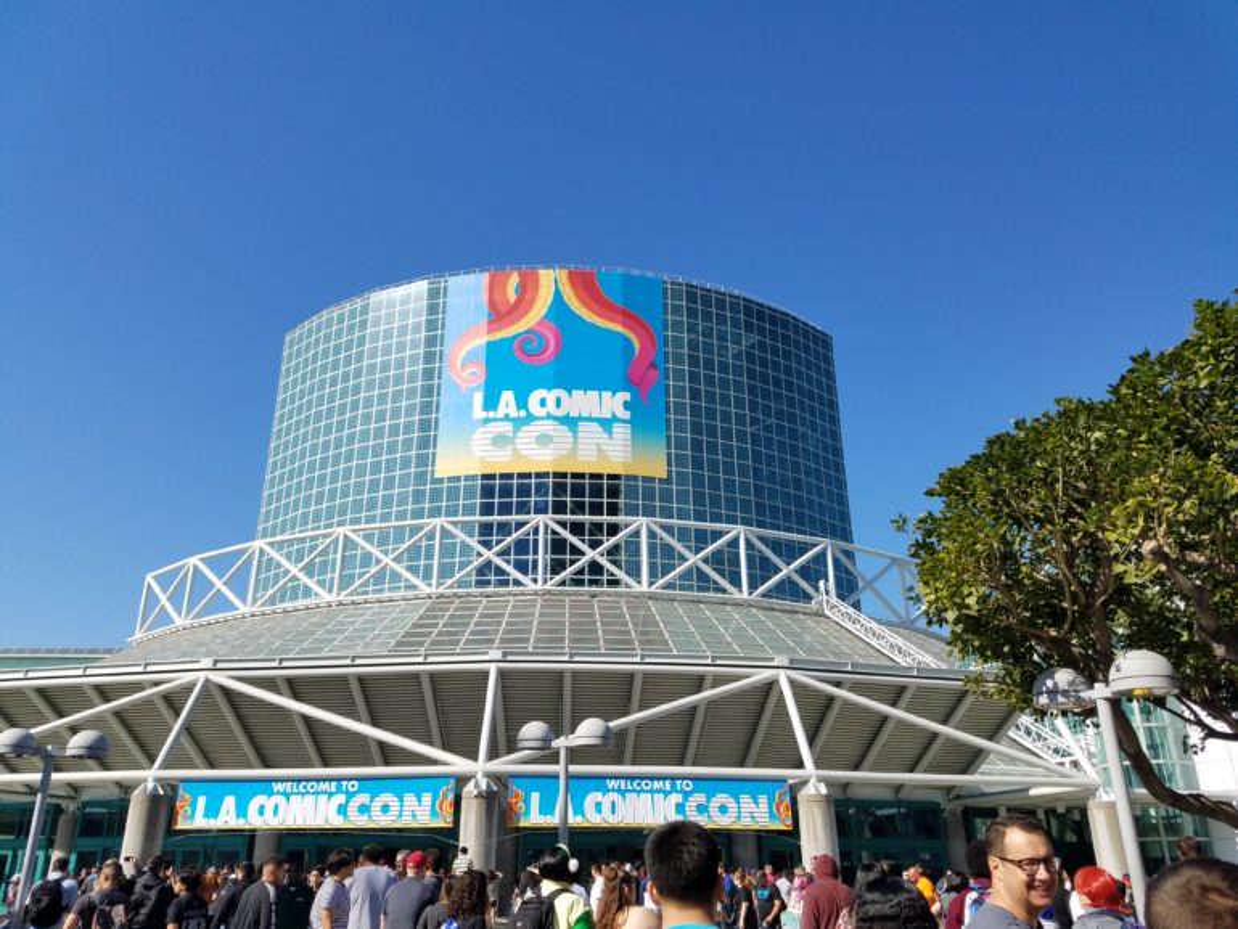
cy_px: 464
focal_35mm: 26
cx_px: 619
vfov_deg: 53.1
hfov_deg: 67.3
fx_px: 930
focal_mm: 4.2
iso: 50
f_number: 1.7
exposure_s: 1/2888
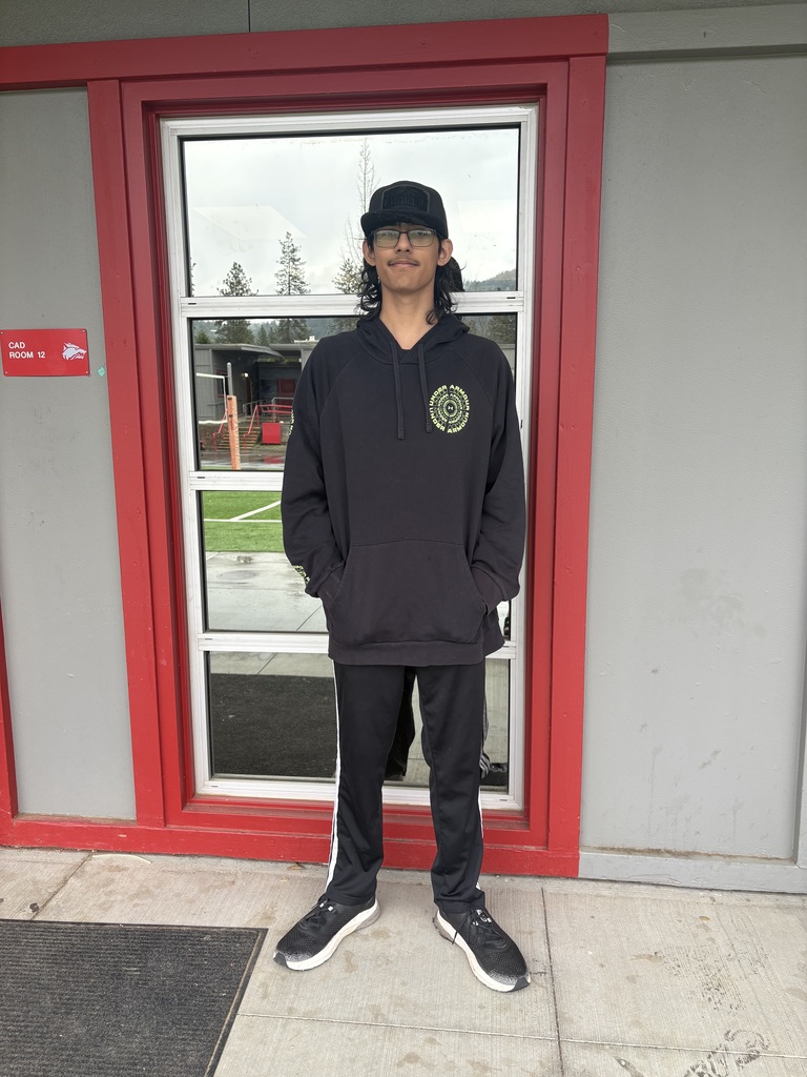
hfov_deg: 53.1
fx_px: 808
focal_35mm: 26
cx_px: 404
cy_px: 538
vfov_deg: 67.3
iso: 50
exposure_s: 1/286
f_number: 1.6
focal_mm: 5.96
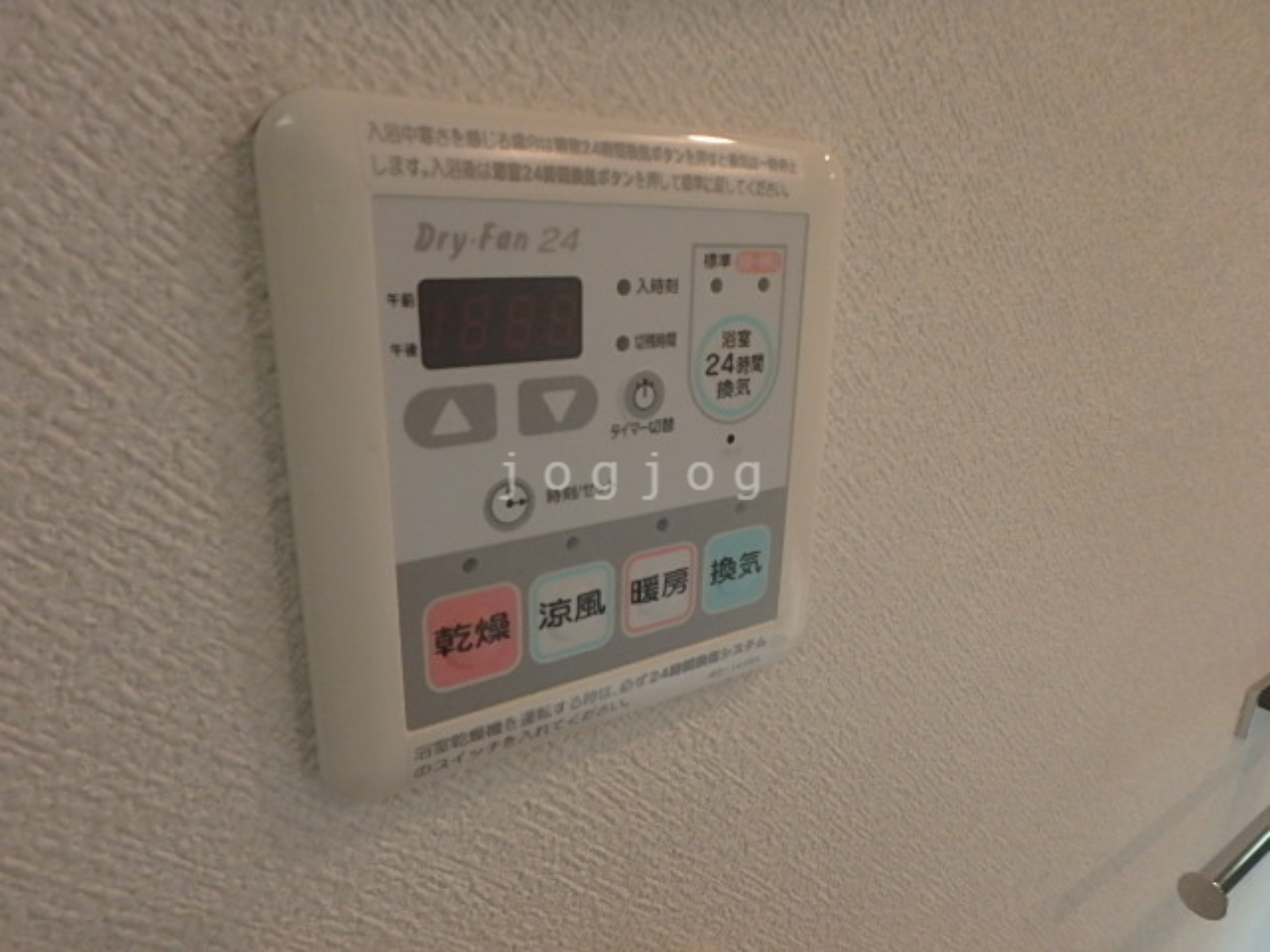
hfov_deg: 79.0
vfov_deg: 63.4
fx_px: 770
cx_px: 635
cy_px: 476
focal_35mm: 21
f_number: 3.5
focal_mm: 3.7
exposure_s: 1/160
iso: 400
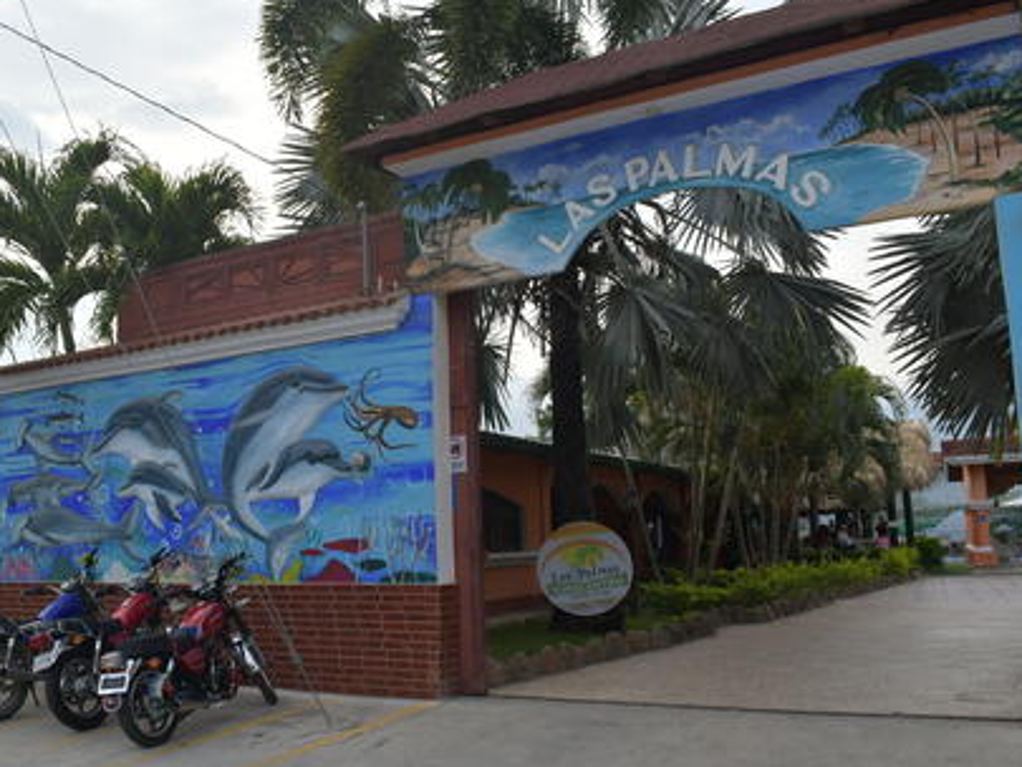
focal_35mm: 32
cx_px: 449
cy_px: 402
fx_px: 945
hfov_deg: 56.6
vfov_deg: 44.2
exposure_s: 1/800
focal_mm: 18
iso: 320
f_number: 5.6
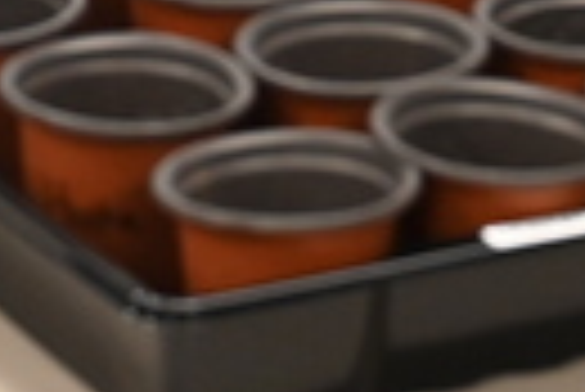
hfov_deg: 5.8
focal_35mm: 354
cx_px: 652
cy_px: -1106
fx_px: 5759
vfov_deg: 3.7
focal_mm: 45
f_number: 4
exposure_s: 1/125
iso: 1400
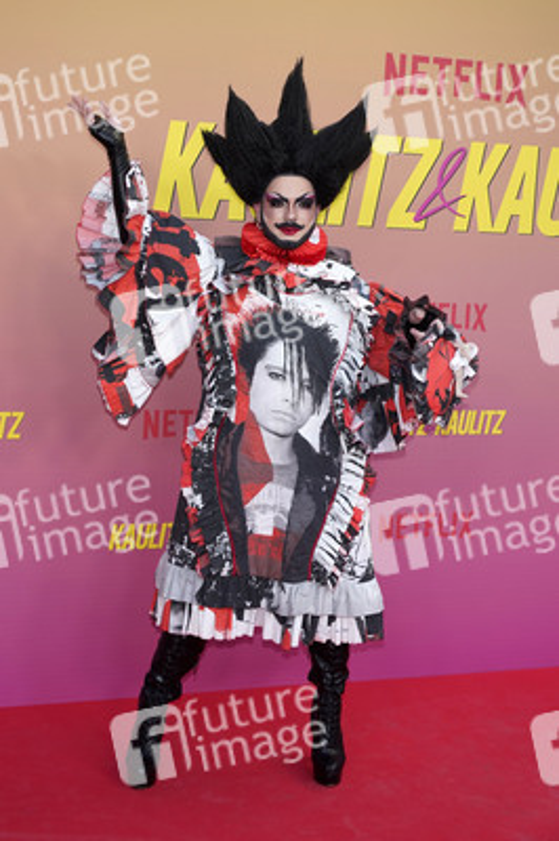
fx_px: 1120
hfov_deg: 28.0
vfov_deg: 41.1
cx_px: 280
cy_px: 420
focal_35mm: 48
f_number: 5.6
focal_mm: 48
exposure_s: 1/160
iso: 320
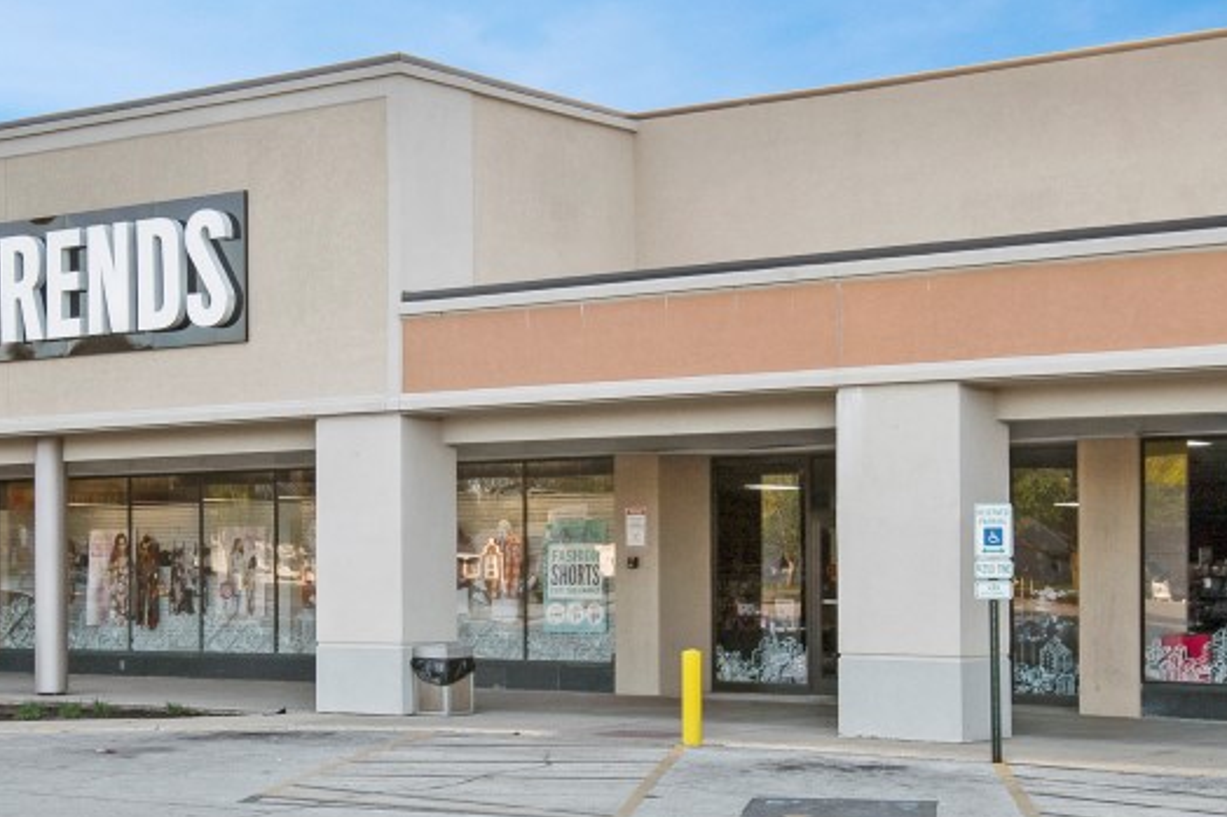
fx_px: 2317
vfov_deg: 20.0
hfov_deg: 29.6
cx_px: 492
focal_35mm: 68
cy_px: 318
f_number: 8
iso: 200
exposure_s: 1/200
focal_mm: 15
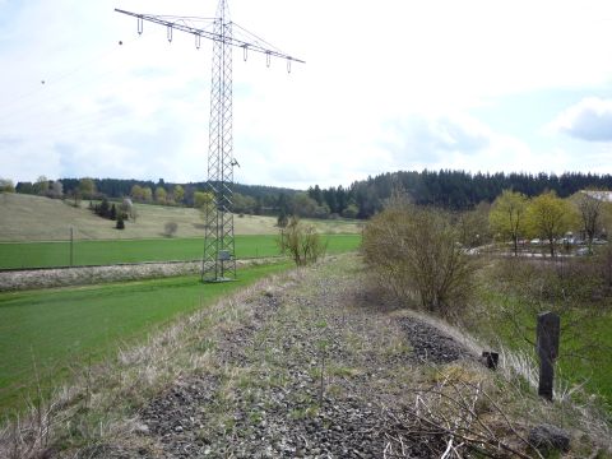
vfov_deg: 44.2
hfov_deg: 56.8
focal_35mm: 32
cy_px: 230
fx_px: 566
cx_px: 306
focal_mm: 5.2
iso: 100
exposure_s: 1/400
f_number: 5
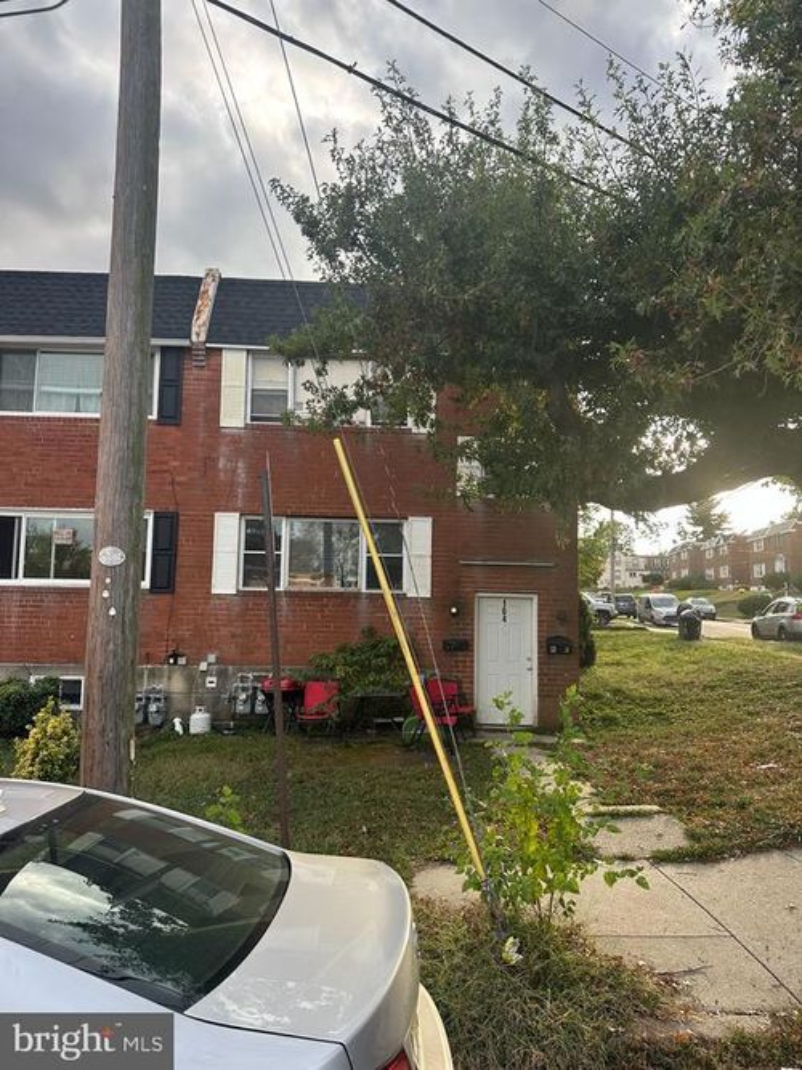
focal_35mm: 24
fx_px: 742
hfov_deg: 56.8
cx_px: 401
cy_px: 535
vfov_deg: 71.6
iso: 80
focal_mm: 6.86
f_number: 1.78
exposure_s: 1/564
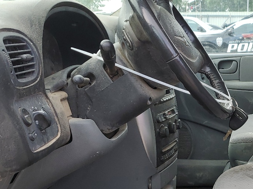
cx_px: 252
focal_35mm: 61
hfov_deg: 29.6
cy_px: 154
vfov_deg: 23.6
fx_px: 446
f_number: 1.5
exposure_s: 1/227
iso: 50
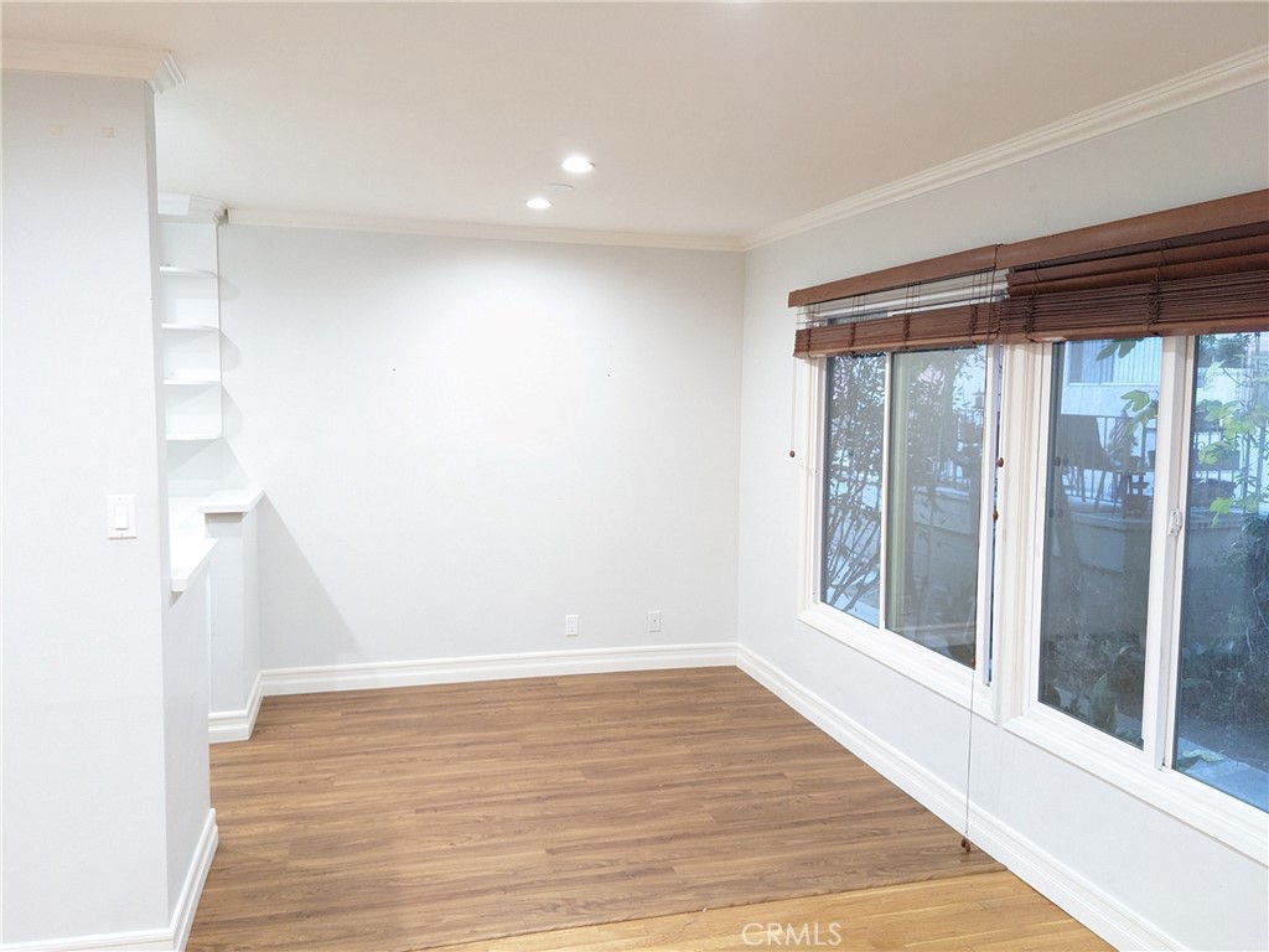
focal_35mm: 27
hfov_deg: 65.3
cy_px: 476
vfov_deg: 51.4
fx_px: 990
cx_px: 634
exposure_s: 1/60
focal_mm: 4.38
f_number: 1.73
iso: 438
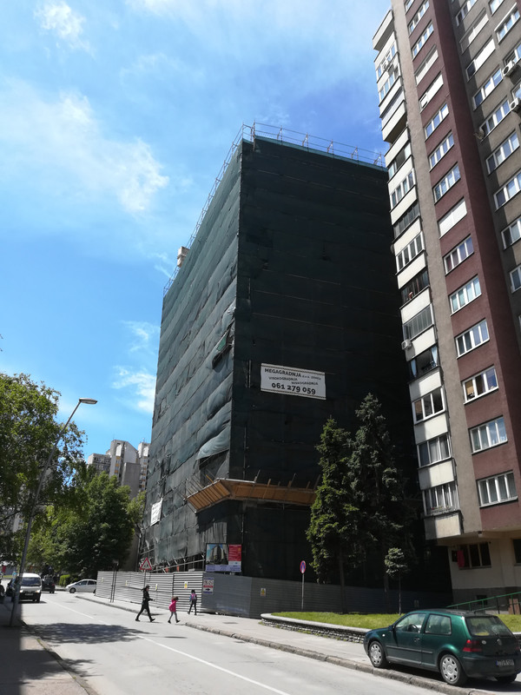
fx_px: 522
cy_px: 348
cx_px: 260
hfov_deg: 53.1
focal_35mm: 26
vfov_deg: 67.3
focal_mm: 3.83
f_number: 2.2
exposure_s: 1/775
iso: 50
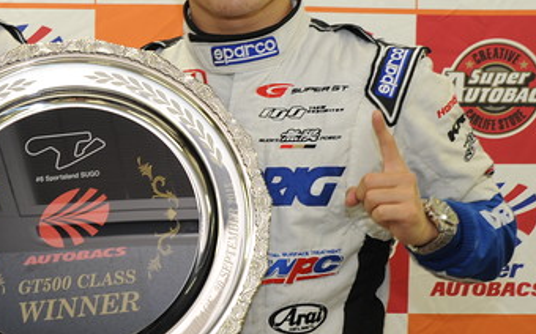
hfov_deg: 21.6
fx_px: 1387
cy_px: 135
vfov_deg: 13.7
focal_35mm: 95
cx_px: 95
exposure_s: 1/60
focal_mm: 44
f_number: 5.6
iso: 800
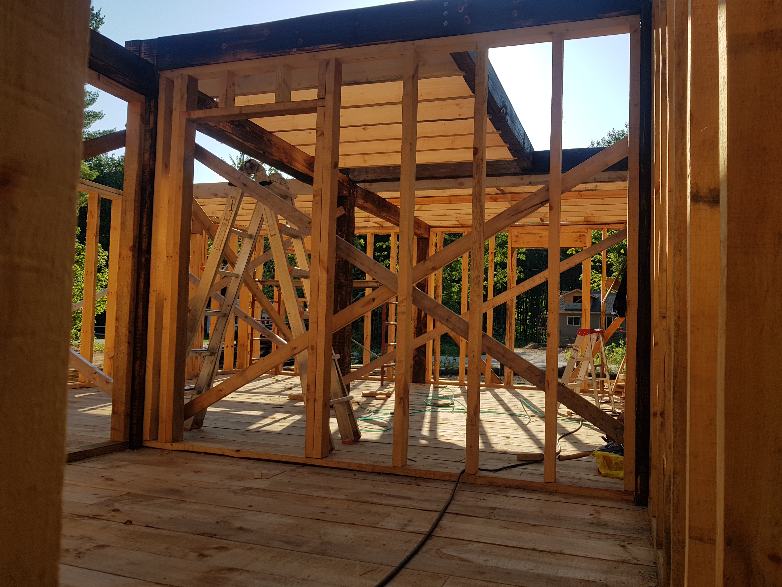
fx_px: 610
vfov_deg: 51.3
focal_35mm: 27
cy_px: 302
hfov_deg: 65.3
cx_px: 398
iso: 50
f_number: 1.7
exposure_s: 1/2768
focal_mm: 4.2
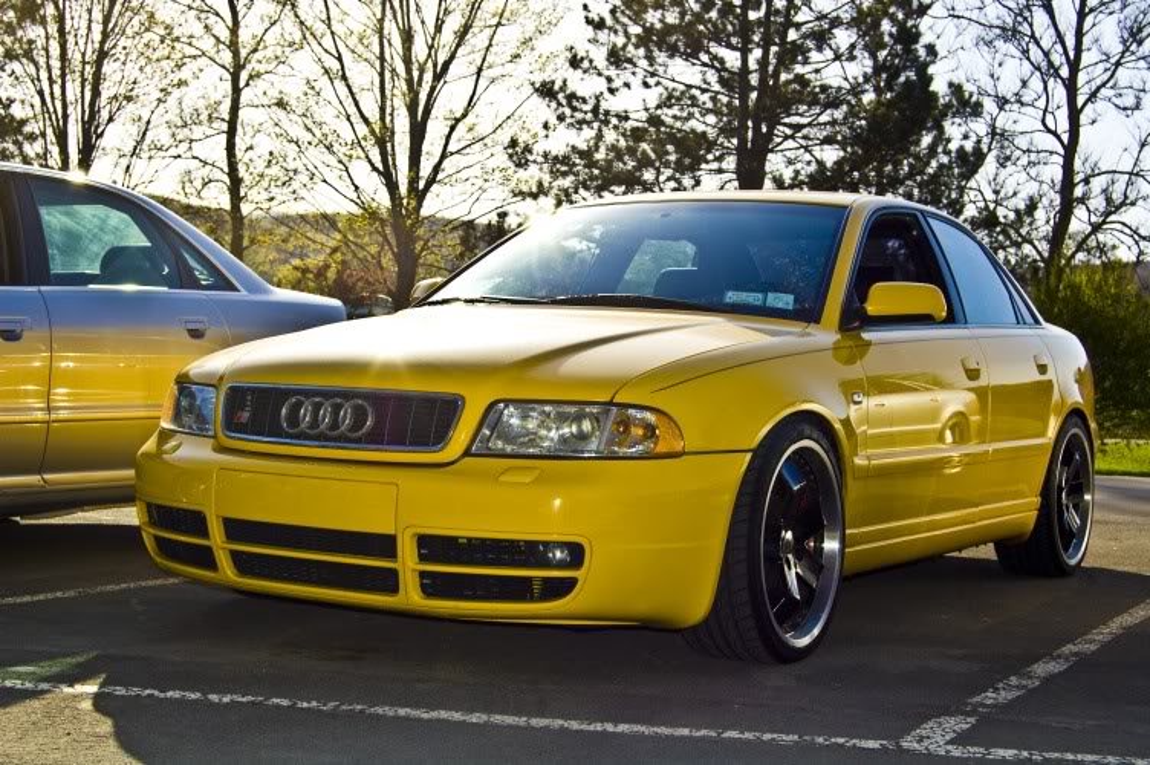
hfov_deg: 35.1
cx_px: 575
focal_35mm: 57
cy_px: 382
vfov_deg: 23.7
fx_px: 1819
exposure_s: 1/500
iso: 200
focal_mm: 38
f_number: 9
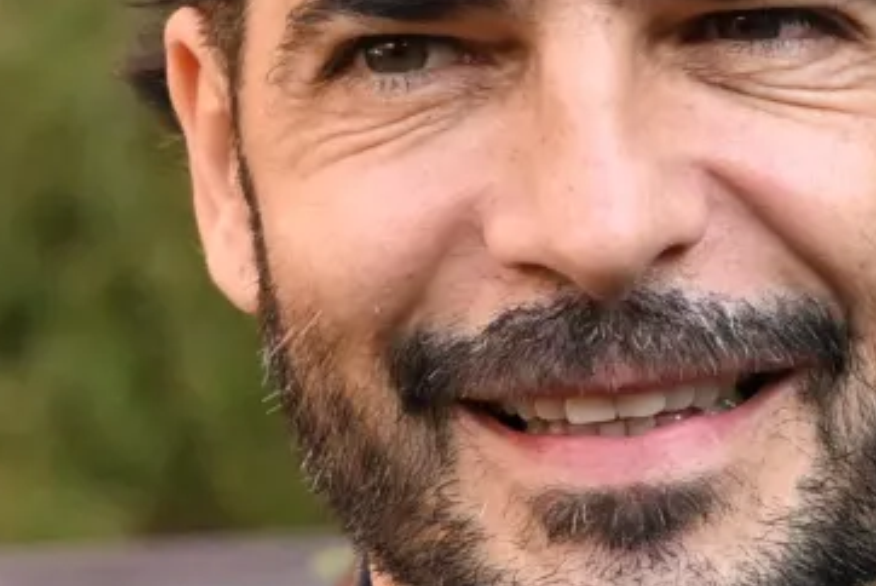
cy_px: 145
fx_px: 14514
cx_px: 605
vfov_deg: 2.3
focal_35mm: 596
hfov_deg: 3.5
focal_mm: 120
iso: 1000
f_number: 6.3
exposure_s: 1/320
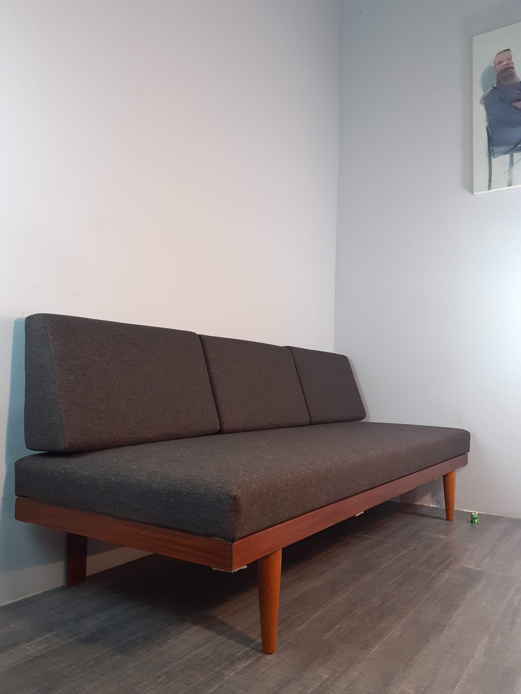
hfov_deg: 51.4
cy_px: 347
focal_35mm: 27
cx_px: 260
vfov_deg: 65.3
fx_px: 542
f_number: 1.9
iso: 100
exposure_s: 1/50
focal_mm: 3.6
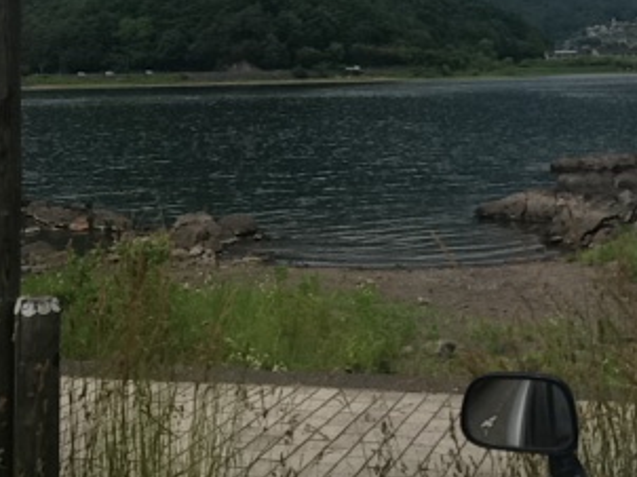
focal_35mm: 70
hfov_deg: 27.8
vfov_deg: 20.4
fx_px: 1287
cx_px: 371
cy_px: 13
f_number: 2.4
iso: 50
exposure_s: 1/1748
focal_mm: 4.13
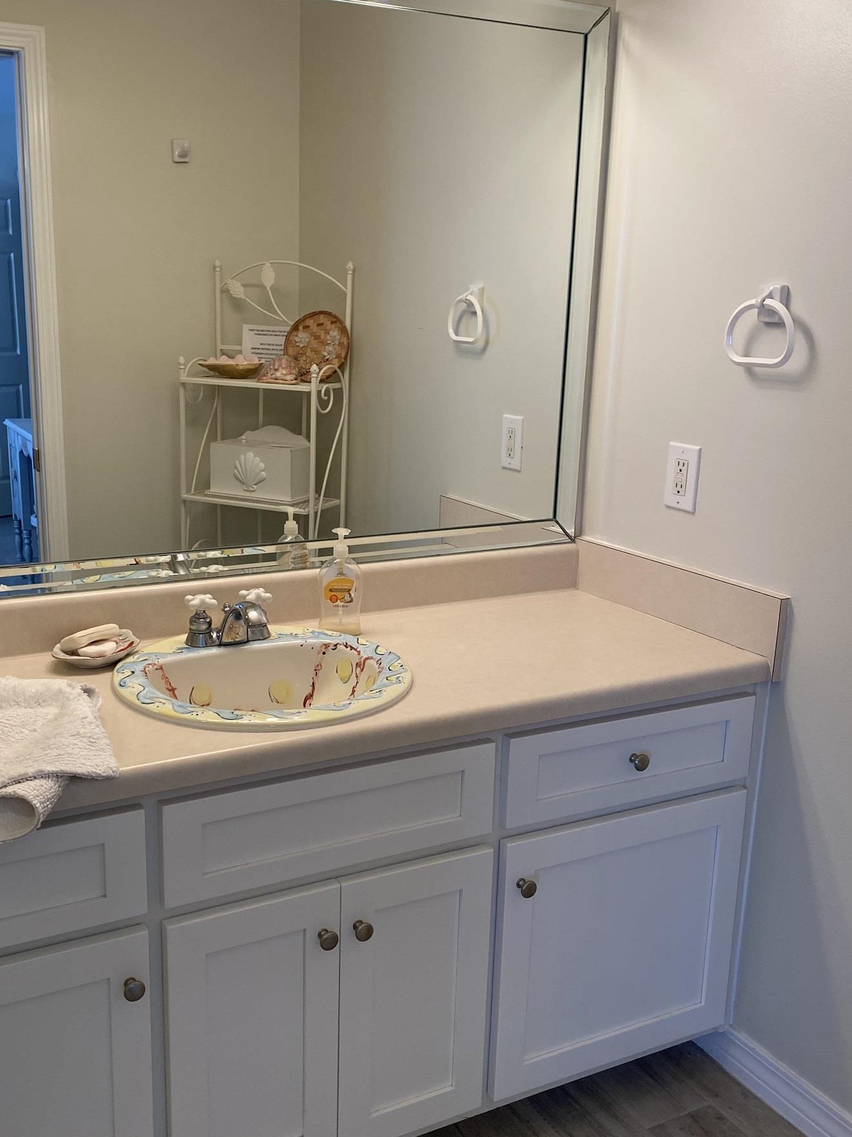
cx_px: 356
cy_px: 572
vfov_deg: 54.0
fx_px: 1116
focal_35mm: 34
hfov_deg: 41.7
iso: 64
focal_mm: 4.25
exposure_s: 1/60
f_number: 1.8
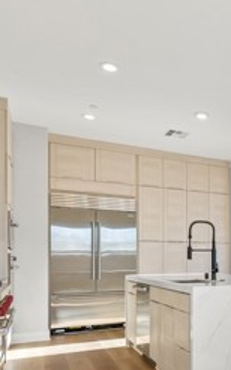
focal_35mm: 37
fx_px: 373
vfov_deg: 51.3
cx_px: 284
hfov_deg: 29.2
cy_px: 260
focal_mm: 14
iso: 250
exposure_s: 1/40
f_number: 6.3
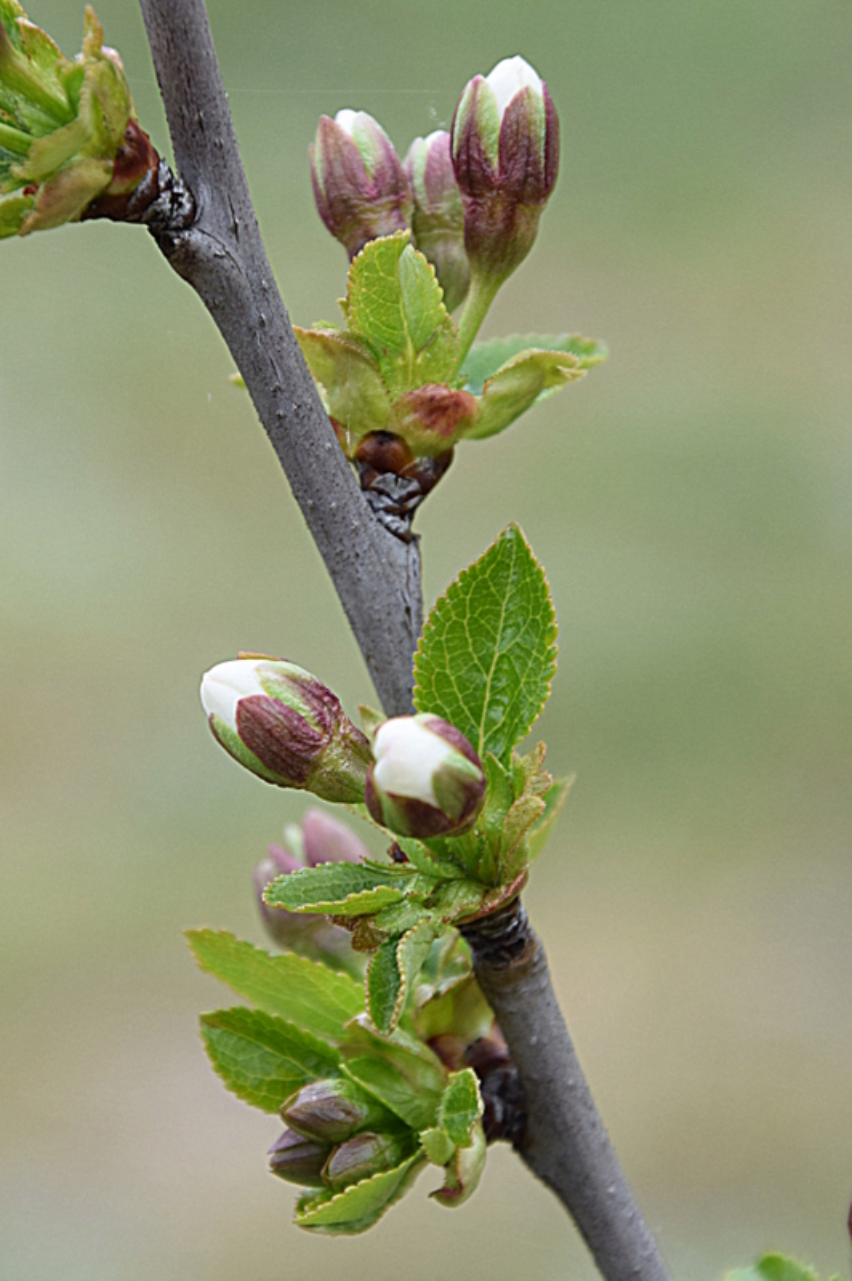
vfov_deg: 13.1
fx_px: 5601
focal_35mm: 158
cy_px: 640
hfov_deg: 8.7
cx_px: 426
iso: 280
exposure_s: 1/250
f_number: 8
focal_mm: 105
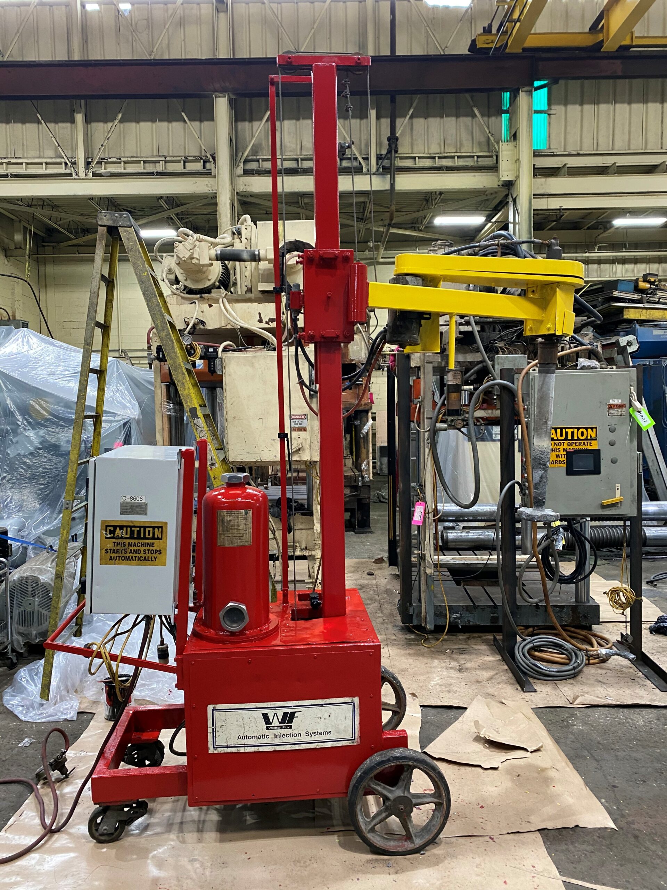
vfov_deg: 67.3
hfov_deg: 53.1
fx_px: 668
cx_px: 334
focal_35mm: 26
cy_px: 445
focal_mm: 4.25
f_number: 1.8
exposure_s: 1/60
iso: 160
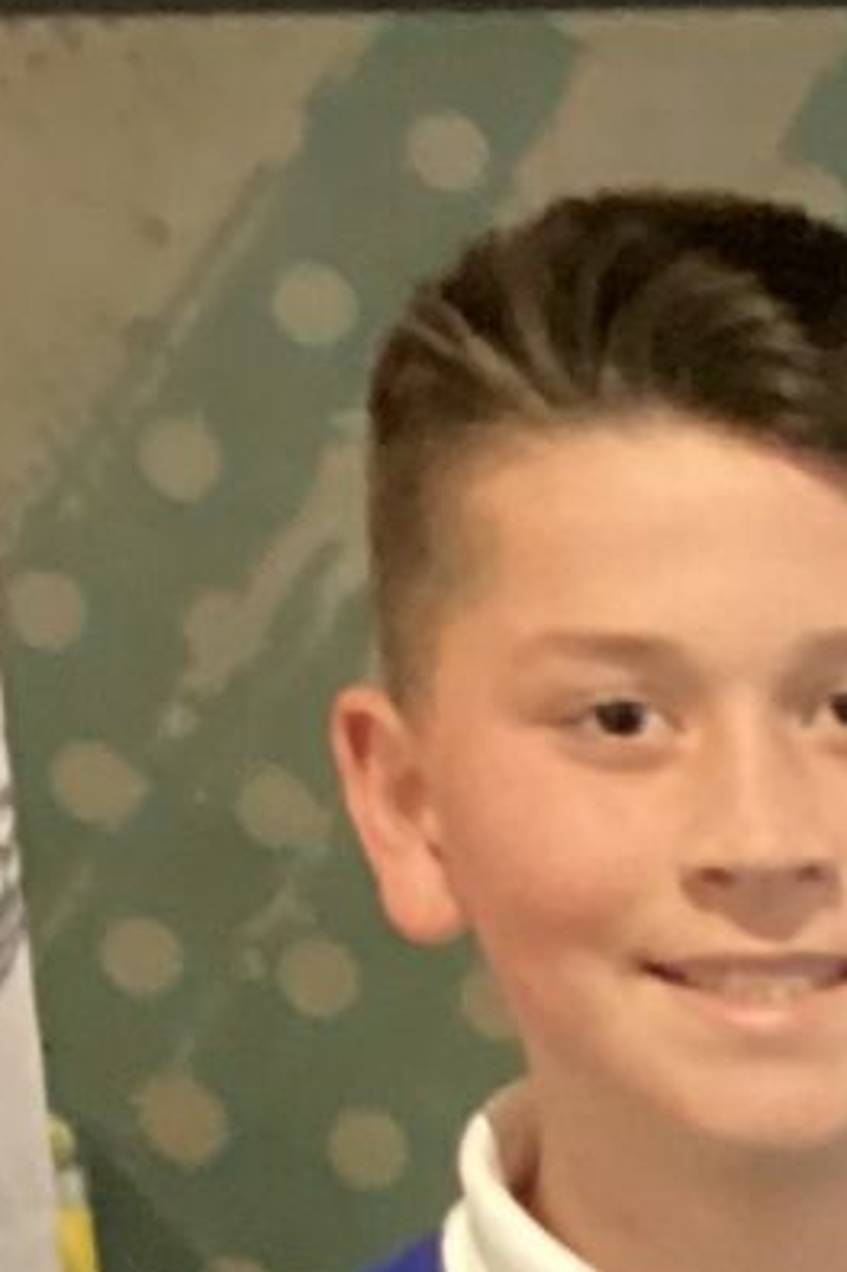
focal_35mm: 209
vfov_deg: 9.2
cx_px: 3018
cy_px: 2531
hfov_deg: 5.8
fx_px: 7382
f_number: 2.4
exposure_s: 1/25
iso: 400
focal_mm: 3.3
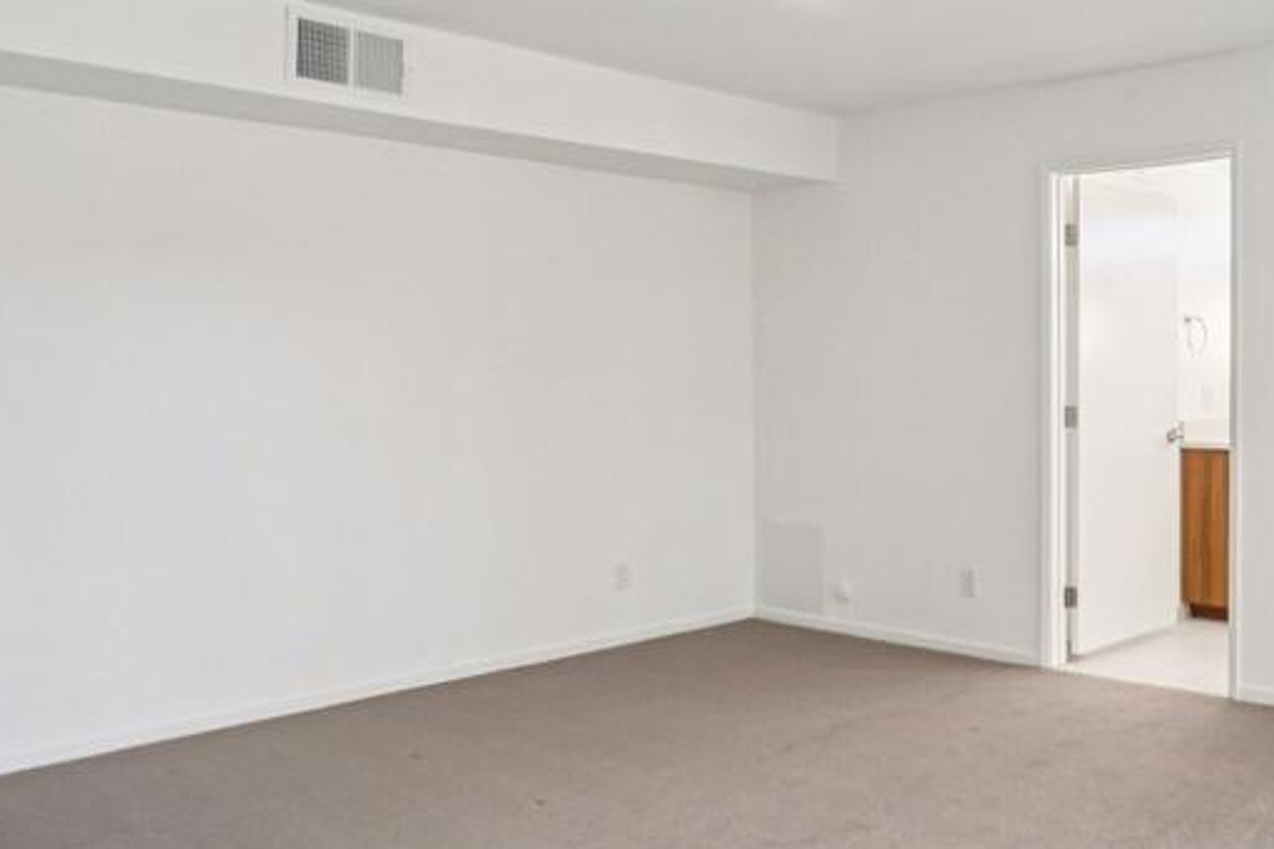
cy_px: 331
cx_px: 1045
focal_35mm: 32
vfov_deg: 40.9
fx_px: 1132
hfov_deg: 54.1
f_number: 16
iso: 3200
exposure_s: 1/60
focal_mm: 16
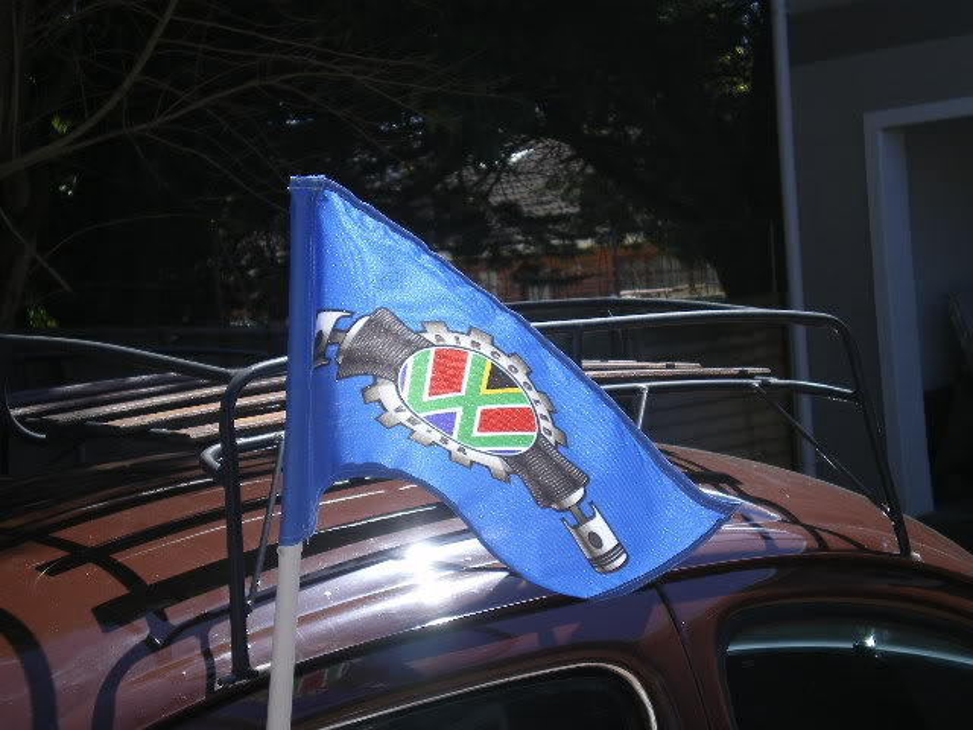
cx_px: 486
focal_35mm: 74
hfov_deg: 26.3
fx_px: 2080
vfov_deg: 19.9
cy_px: 365
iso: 64
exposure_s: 1/250
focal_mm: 12.3
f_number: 4.6
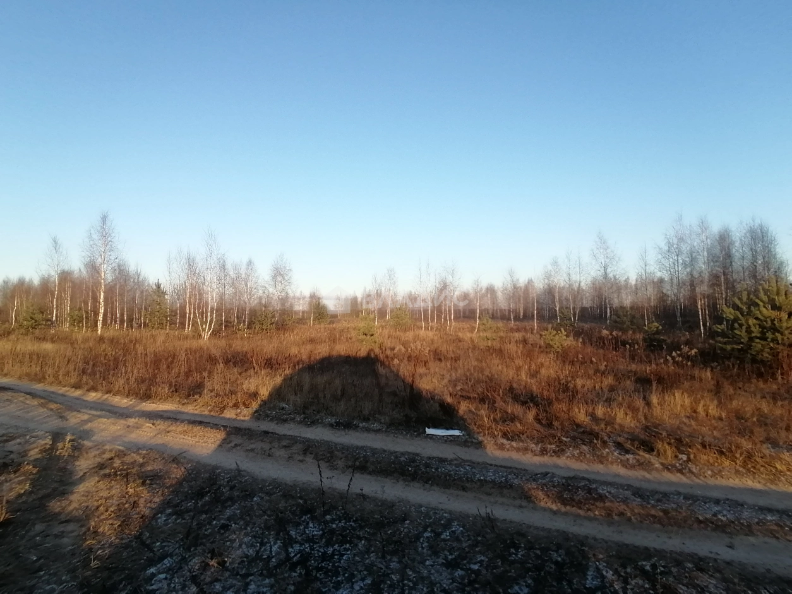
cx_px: 396
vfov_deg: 74.7
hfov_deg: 91.0
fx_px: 389
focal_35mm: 17
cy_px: 297
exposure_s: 1/322
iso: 50
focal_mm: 1.78
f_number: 2.4
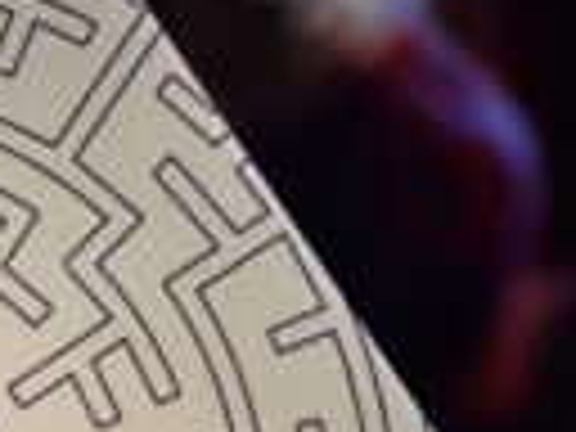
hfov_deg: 4.2
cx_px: -184
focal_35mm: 473
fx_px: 7871
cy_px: 659
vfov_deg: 3.1
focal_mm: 105
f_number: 3
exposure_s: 1/160
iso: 250
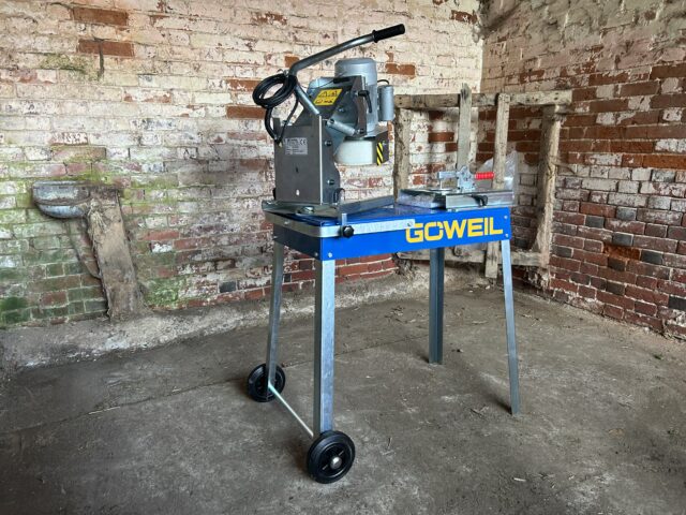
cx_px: 343
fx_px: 515
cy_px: 258
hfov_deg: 67.3
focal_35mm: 26
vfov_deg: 53.1
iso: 125
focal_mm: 5.7
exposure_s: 1/76
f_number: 1.5
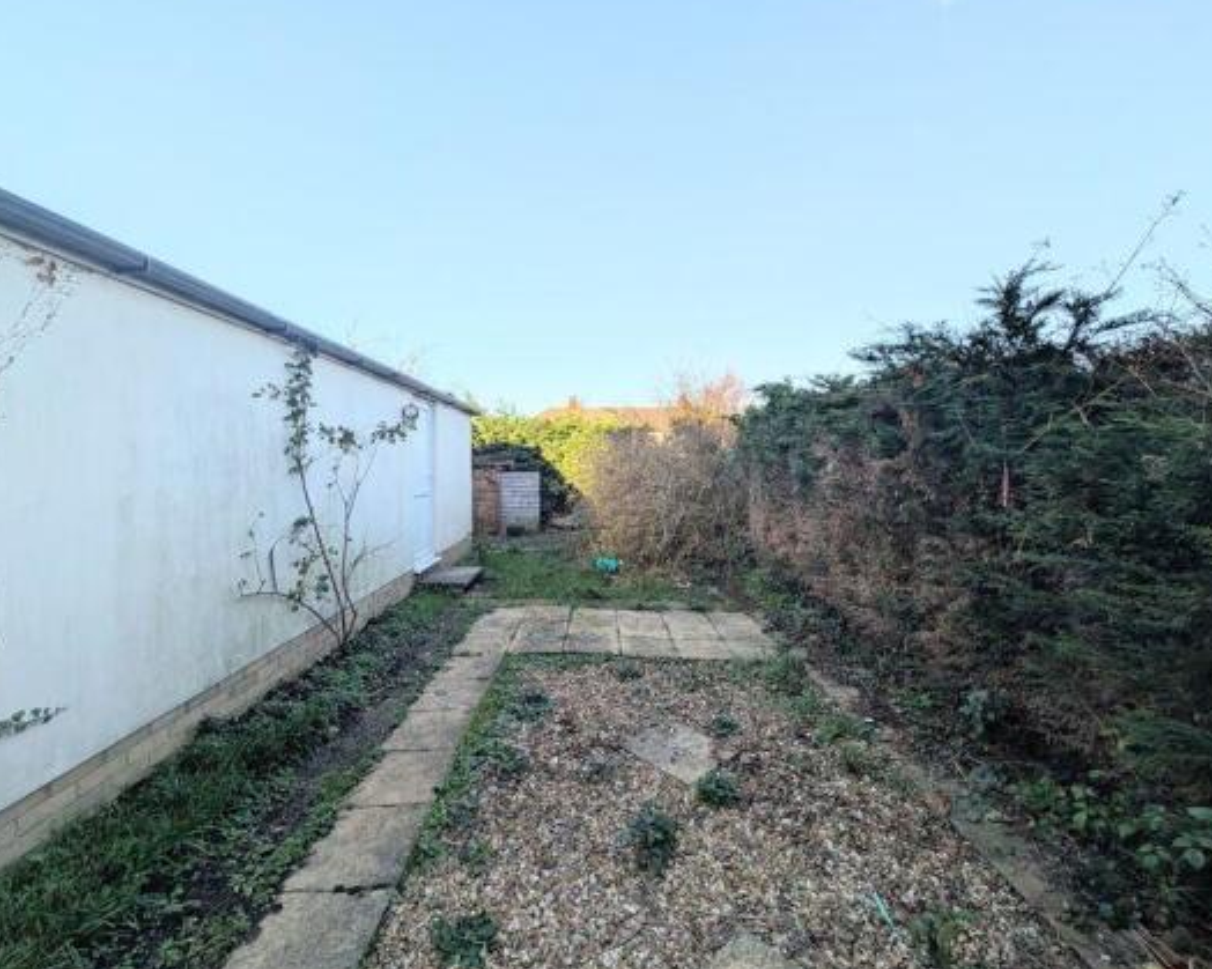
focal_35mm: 13
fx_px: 466
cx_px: 586
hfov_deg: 104.8
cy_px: 473
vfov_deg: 92.2
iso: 76
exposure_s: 1/2169
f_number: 1.7
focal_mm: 2.02
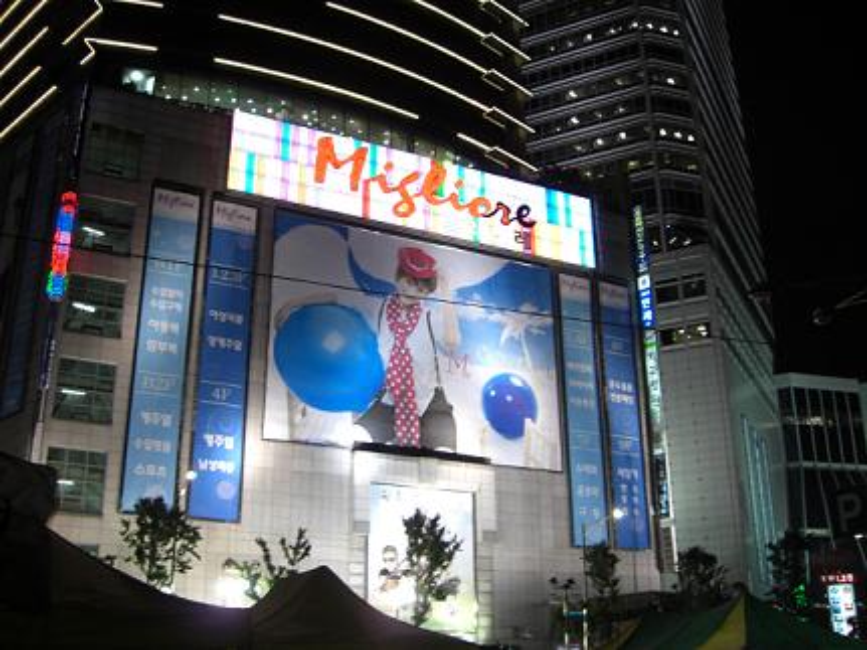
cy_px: 325
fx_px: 951
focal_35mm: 38
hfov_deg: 49.0
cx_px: 434
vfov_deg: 37.7
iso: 200
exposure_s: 1/50
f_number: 2.8
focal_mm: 7.9
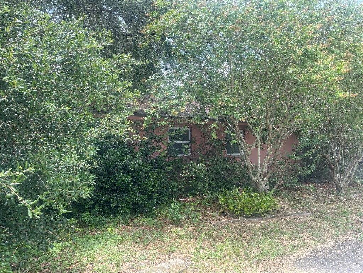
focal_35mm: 26
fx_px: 273
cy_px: 136
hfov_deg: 67.3
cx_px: 182
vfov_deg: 53.1
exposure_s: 1/611
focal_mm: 5.1
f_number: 1.6
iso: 32
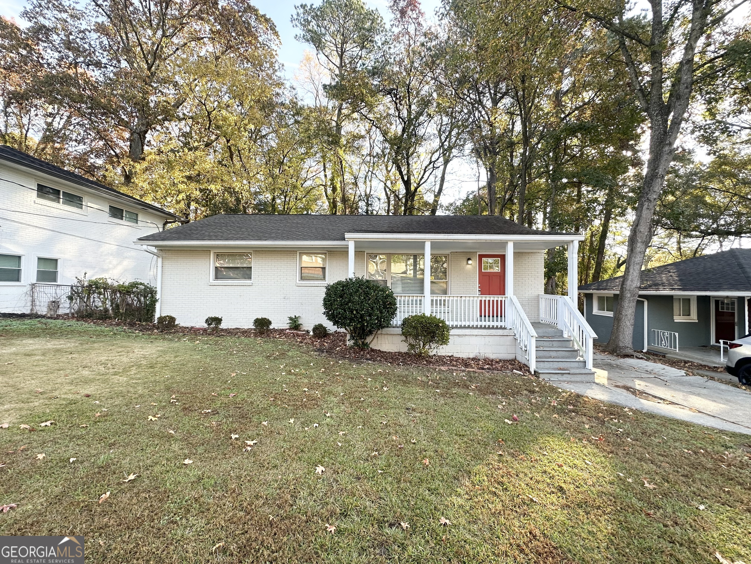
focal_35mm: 14
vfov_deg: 85.7
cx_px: 376
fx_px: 304
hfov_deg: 102.1
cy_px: 282
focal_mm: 2.22
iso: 40
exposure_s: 1/156
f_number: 2.2
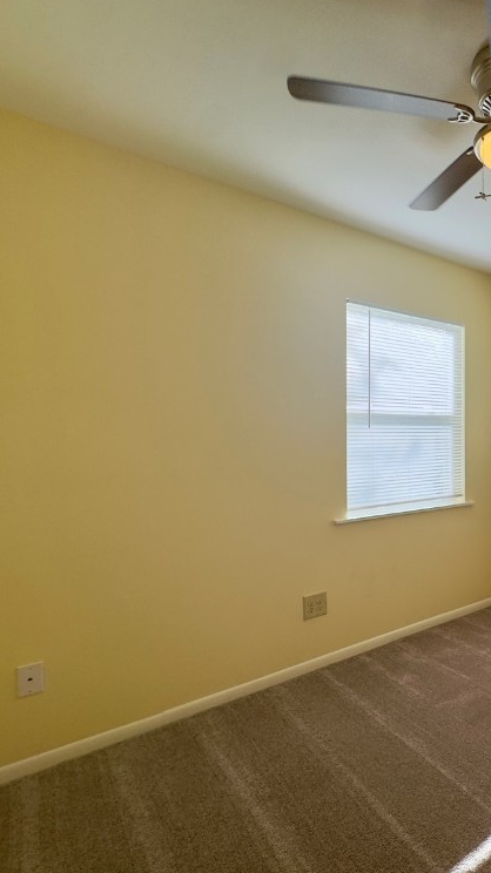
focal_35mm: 21
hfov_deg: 44.6
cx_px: 502
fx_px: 486
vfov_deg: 83.9
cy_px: 439
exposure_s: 1/187
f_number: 2.2
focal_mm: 2.22
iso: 40
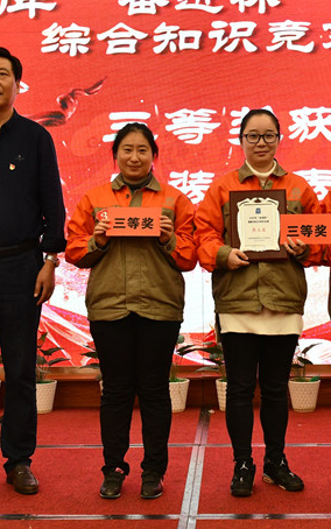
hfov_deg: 21.3
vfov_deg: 33.5
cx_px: 211
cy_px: 246
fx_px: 880
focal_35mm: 61
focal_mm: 34
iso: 2000
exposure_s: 1/160
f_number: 6.3
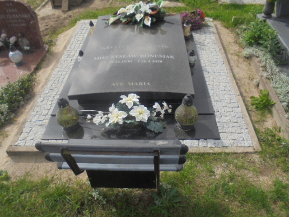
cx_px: 144
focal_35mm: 29
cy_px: 108
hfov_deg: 61.7
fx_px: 242
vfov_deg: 48.2
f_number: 3.7
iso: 100
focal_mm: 5.3
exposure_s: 1/640
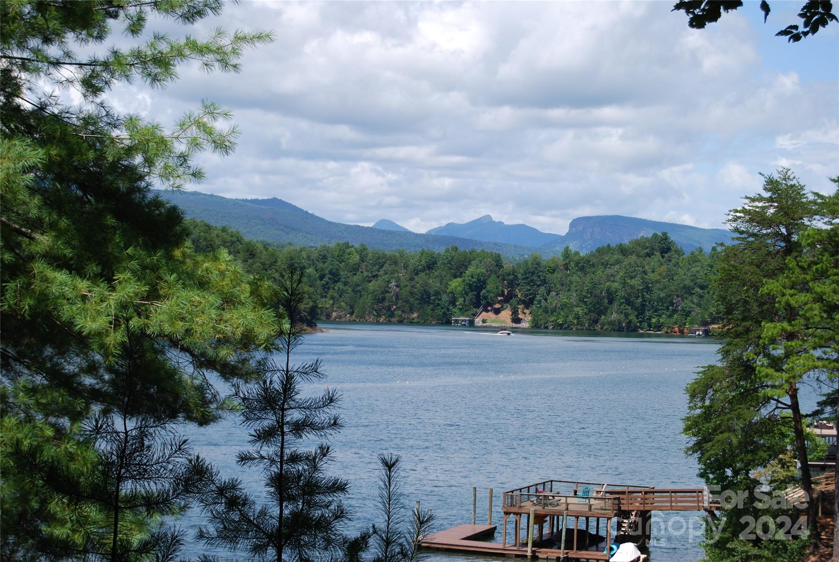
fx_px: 1925
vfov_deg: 16.6
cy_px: 281
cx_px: 420
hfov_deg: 24.6
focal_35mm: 82
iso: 100
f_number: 7.1
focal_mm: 55
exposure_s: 1/200
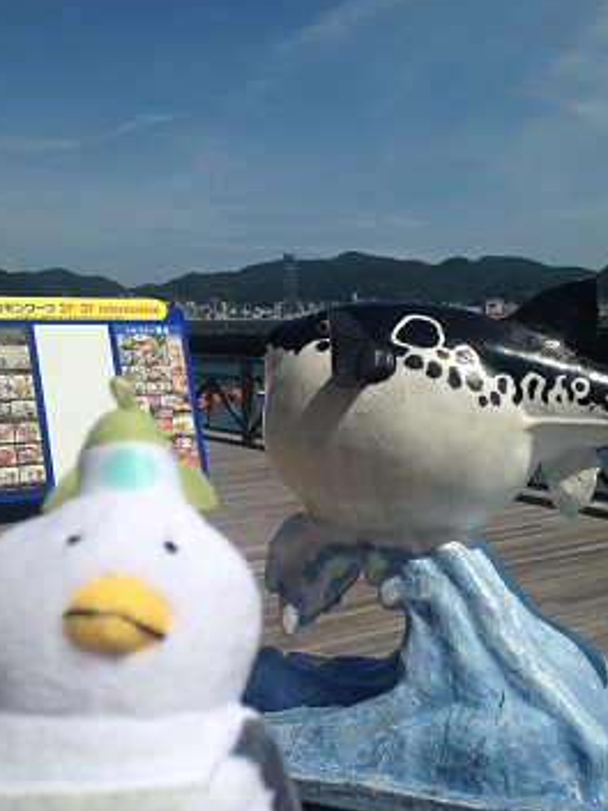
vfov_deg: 42.1
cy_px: 431
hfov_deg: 32.1
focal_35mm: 45
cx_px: 366
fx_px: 1054
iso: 50
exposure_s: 1/4525
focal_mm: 4.12
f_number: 2.4
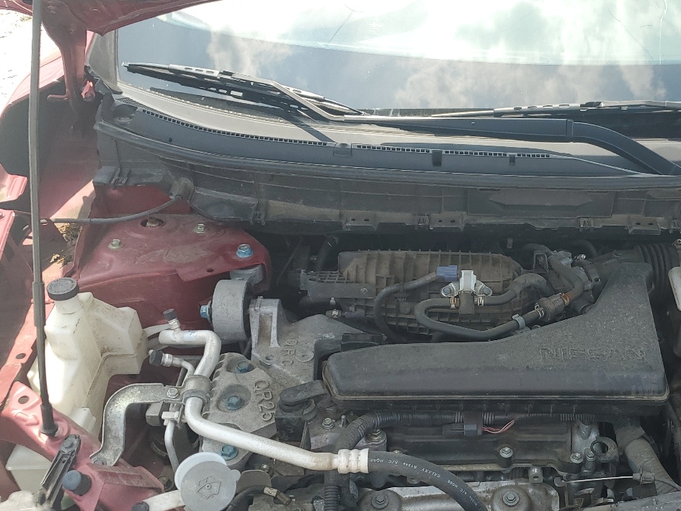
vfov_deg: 32.7
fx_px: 866
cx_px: 543
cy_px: 324
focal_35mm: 44
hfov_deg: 41.2
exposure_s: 1/769
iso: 50
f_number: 1.5
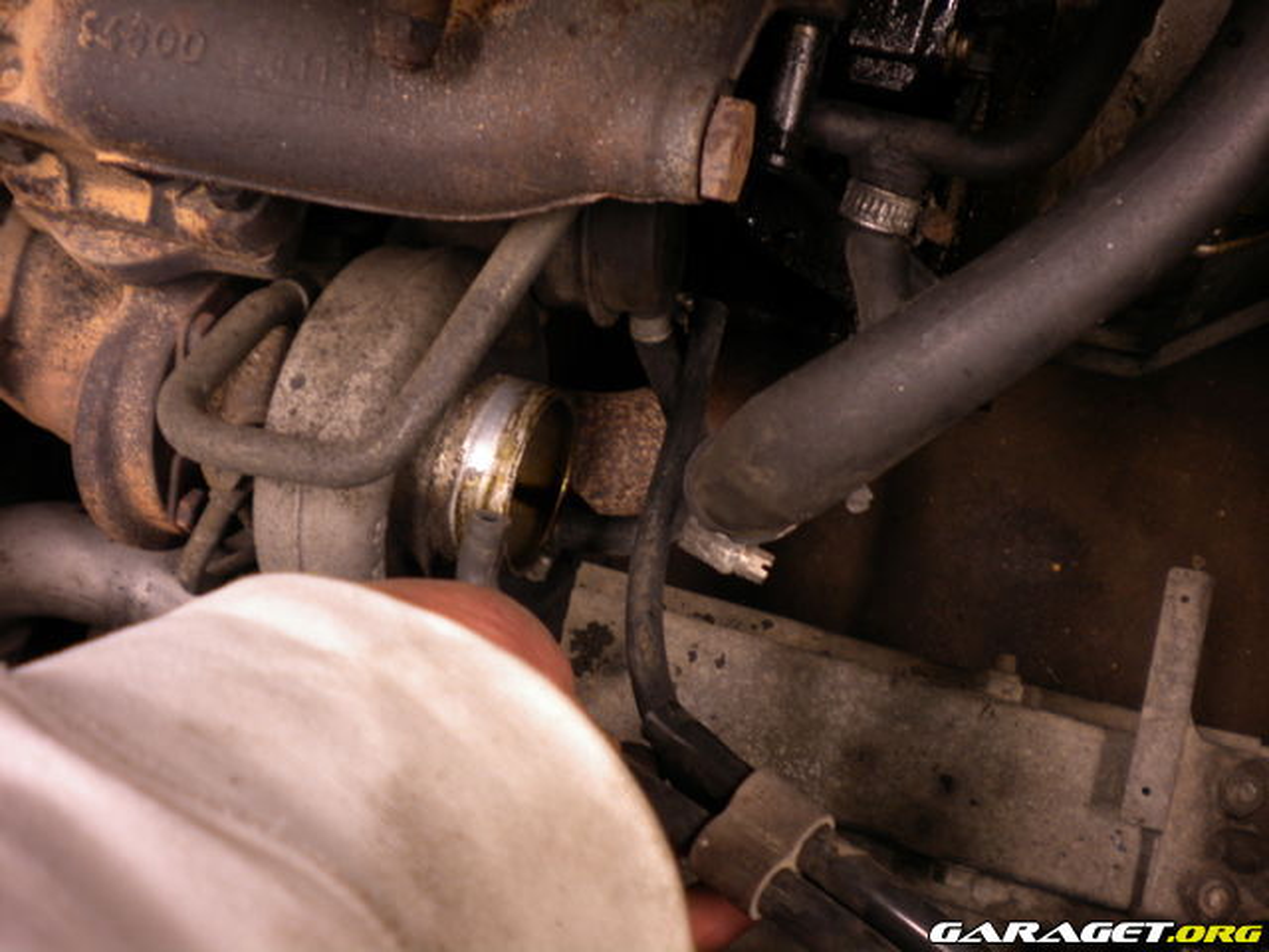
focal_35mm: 35
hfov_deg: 52.6
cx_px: 634
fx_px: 1283
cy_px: 476
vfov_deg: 40.7
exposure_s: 1/9.4
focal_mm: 6.3
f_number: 3.1
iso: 80
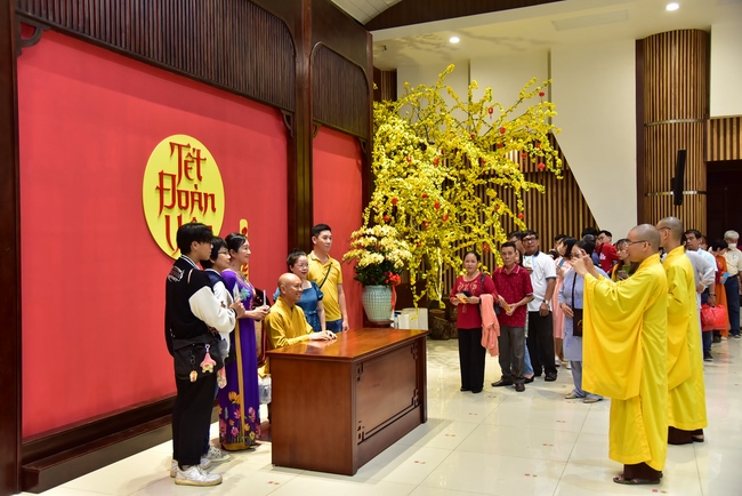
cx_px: 371
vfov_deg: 38.9
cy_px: 248
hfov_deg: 55.8
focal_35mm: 34
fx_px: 701
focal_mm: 34
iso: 640
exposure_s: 1/80
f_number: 4
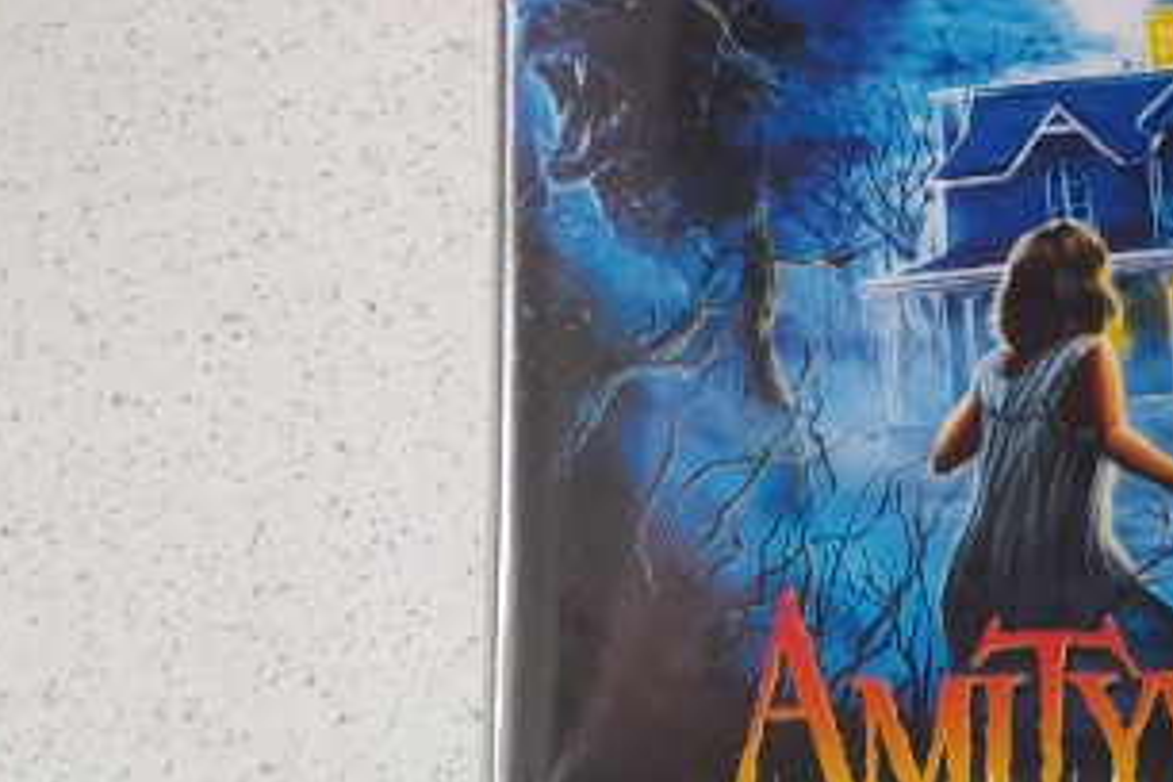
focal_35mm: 68
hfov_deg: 29.0
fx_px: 2215
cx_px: 928
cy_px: -115
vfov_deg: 19.1
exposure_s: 1/50
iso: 160
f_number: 2
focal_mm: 4.6
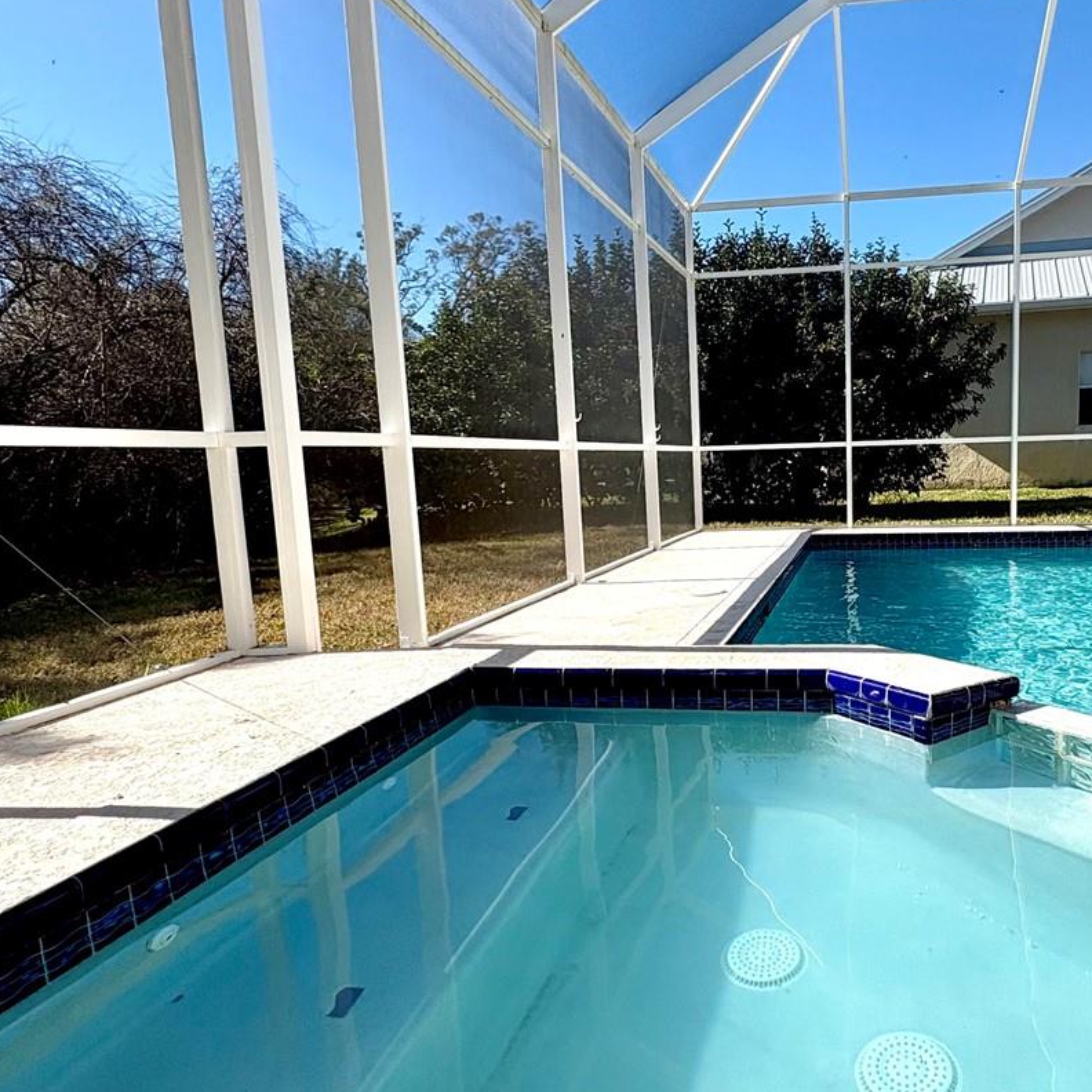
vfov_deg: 62.9
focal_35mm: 25
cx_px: 753
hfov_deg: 61.0
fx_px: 892
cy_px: 576
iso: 40
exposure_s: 1/1078
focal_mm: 2.22
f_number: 2.2
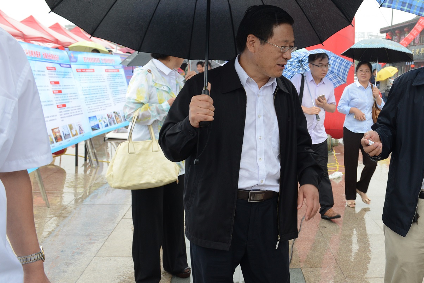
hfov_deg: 45.4
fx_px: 471
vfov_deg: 33.3
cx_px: 353
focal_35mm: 40
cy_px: 108
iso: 640
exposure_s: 1/160
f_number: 6.3
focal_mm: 24
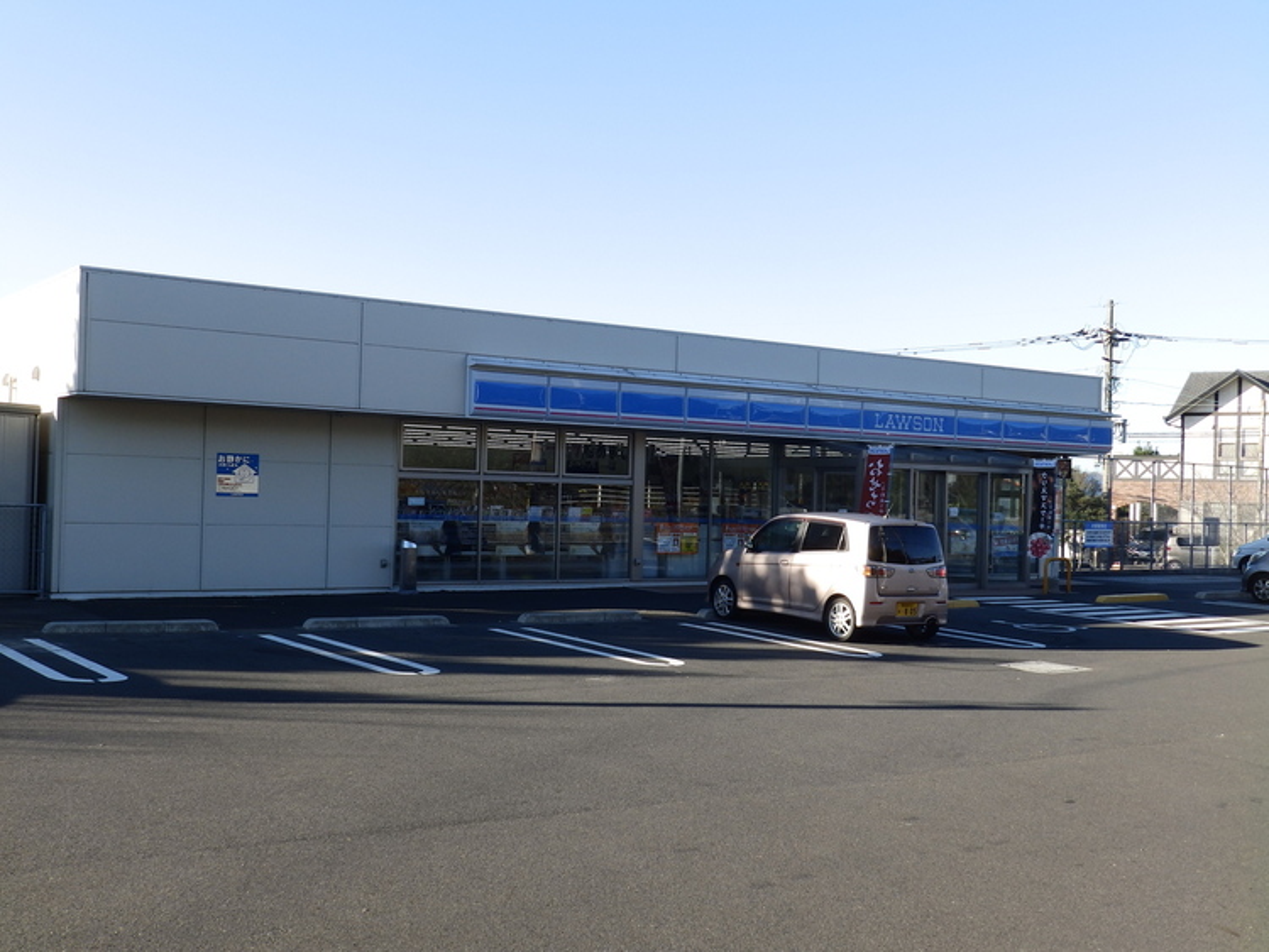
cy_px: 476
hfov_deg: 49.0
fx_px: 1394
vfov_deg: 37.7
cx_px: 634
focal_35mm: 38
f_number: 4.5
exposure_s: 1/250
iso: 80
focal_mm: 6.8
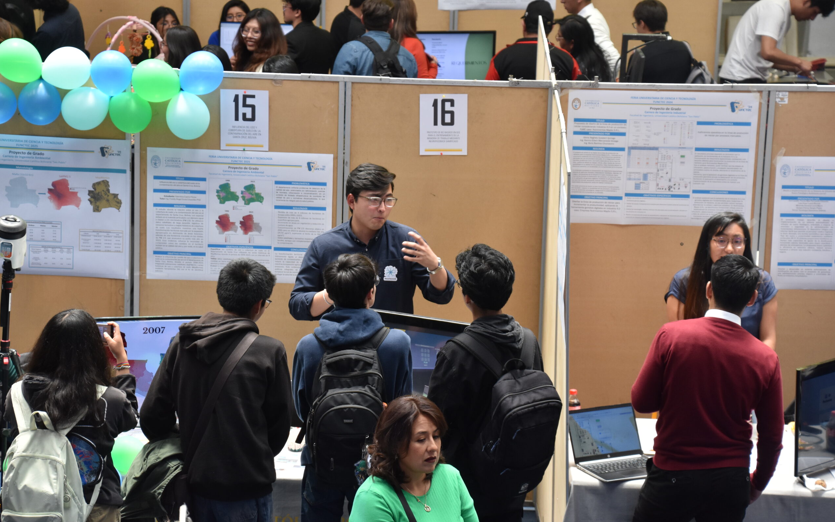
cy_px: 245
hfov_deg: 16.0
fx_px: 2970
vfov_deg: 10.0
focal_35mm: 131
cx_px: 417
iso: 800
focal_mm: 85
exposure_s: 1/160
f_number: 6.3
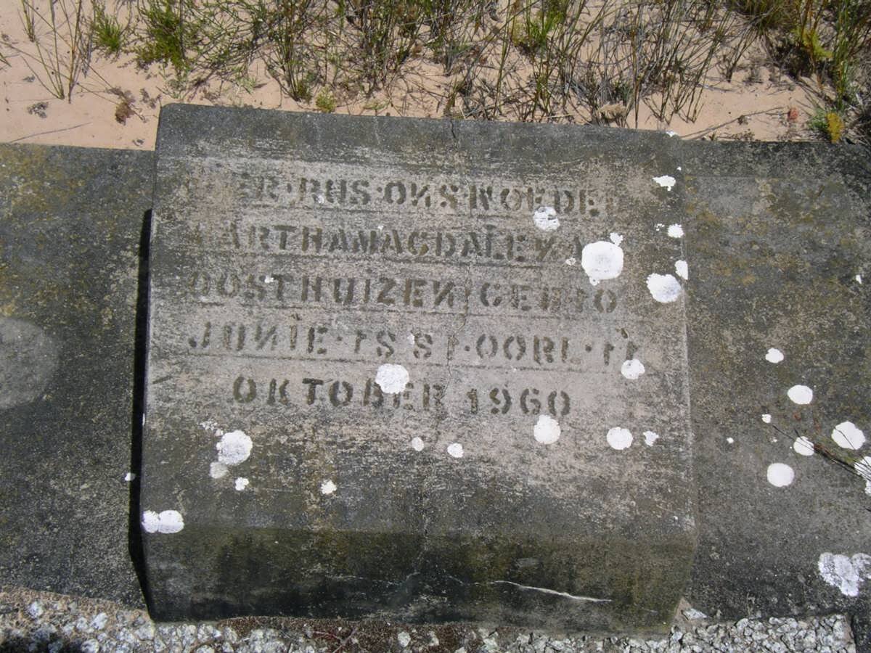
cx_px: 436
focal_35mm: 63
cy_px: 326
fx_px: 1585
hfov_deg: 30.7
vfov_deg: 23.3
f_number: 8.1
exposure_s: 1/250
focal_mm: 9.8
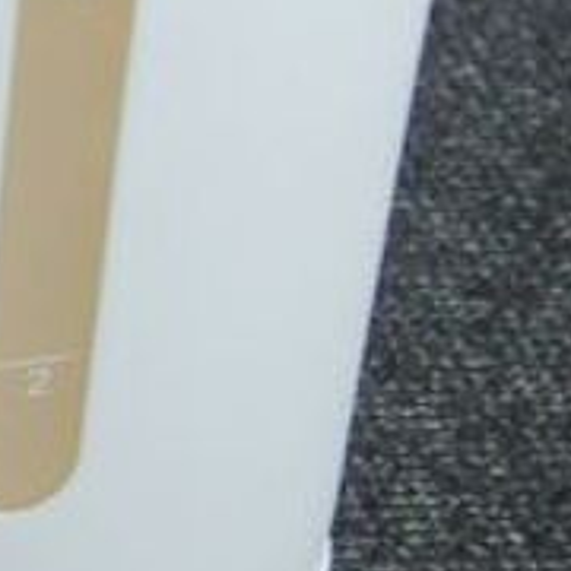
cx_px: -213
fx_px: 4274
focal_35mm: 229
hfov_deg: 7.5
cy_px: 373
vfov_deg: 7.6
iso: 80
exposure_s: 1/45
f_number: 2.8
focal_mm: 7.4
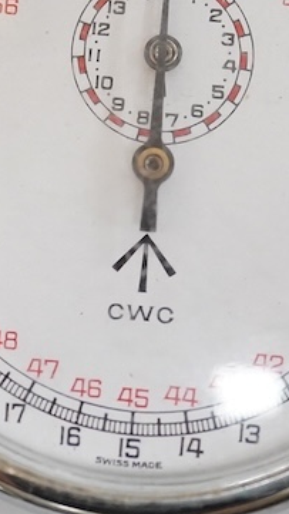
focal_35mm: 147
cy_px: 77
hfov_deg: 8.2
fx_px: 2003
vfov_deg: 14.5
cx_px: 90
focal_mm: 30
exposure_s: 1/200
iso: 2500
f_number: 5
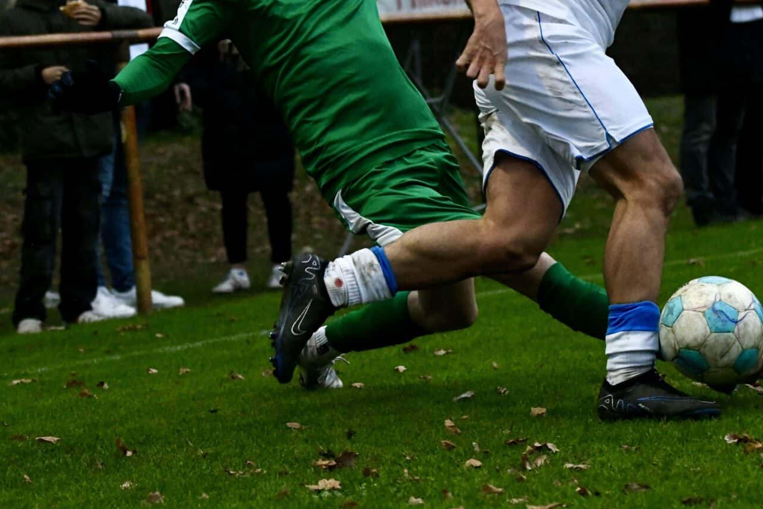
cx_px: 583
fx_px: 3093
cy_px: 122
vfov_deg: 9.4
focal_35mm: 146
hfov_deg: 14.0
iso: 8000
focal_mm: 92
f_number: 4.5
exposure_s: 1/1600
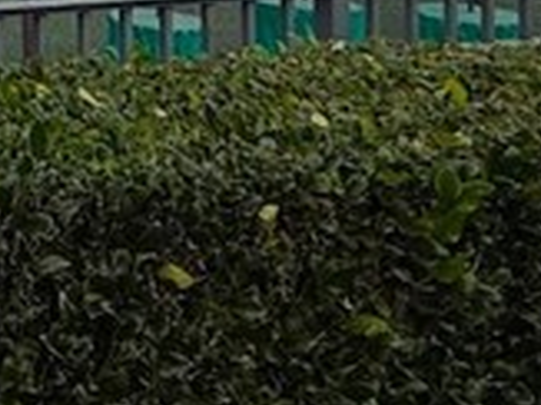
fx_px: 1374
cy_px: -332
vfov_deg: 14.6
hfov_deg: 15.3
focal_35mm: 88
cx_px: -680
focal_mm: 2.22
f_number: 2.2
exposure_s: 1/1259
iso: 50
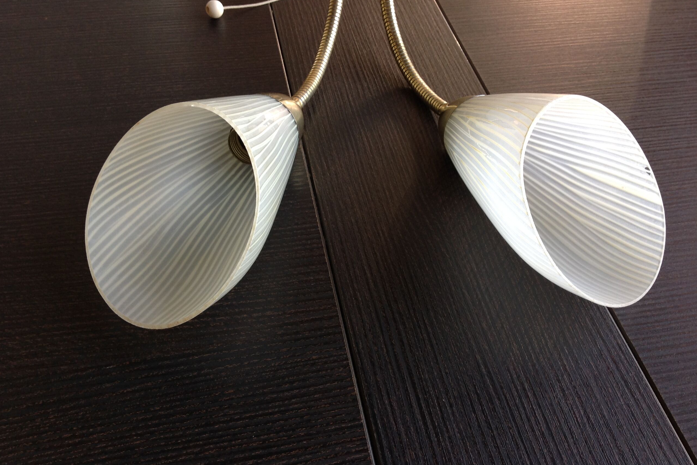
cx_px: 349
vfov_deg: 35.9
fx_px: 716
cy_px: 202
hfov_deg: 51.9
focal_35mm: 37
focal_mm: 4.28
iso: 50
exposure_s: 1/24
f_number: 2.4
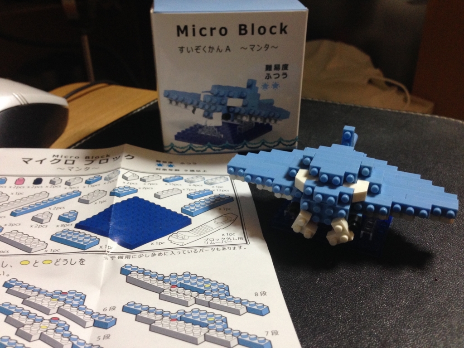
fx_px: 442
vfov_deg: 42.9
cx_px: 232
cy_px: 174
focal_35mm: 33
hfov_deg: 55.4
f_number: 2.4
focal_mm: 4.12
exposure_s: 1/20
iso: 200
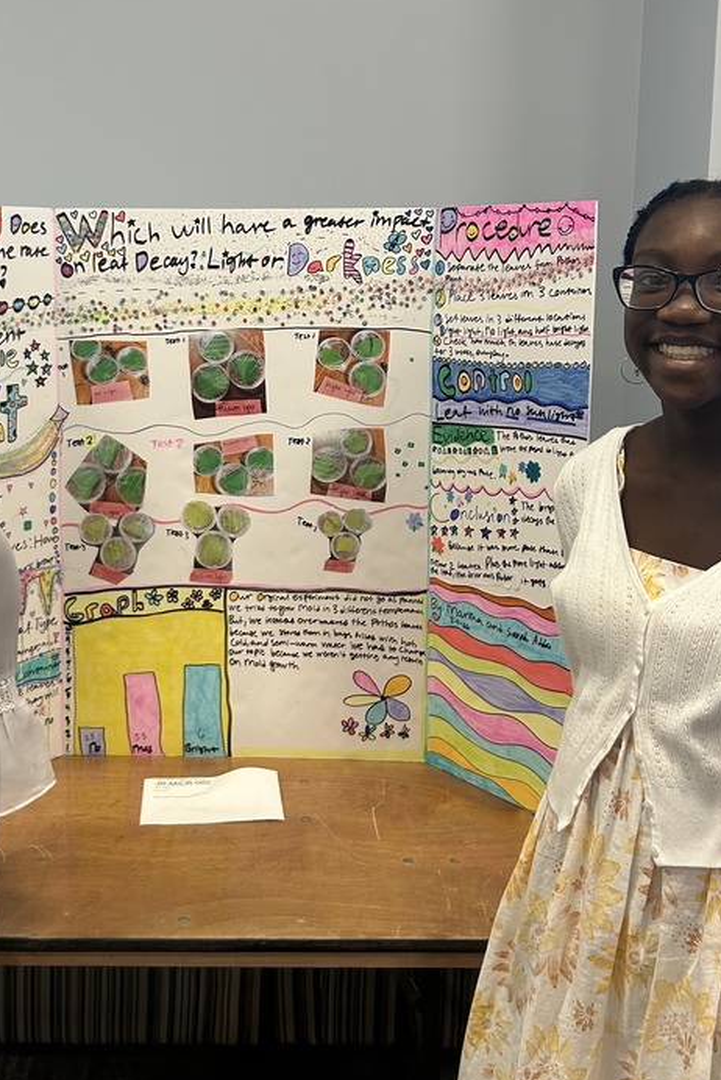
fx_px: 1200
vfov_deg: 48.0
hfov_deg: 33.3
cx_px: 265
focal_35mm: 40
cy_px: 401
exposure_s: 1/120
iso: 125
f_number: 1.5
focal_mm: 5.7
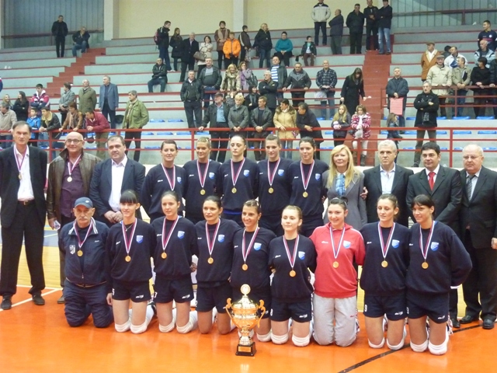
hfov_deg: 42.1
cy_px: 186
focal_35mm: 45
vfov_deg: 32.2
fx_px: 646
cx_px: 248
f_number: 3.1
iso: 800
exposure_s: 1/30
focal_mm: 7.4
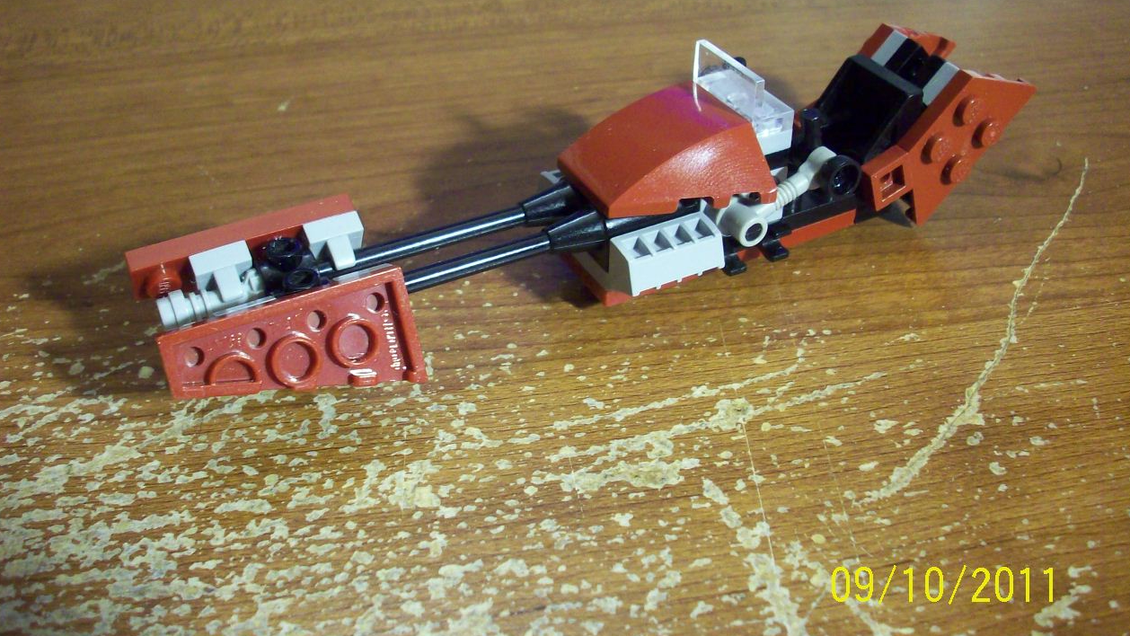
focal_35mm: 41
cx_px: 569
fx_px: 1229
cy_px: 238
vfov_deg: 28.9
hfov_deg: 49.4
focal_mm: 6.2
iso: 188
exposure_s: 1/8
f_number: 2.8
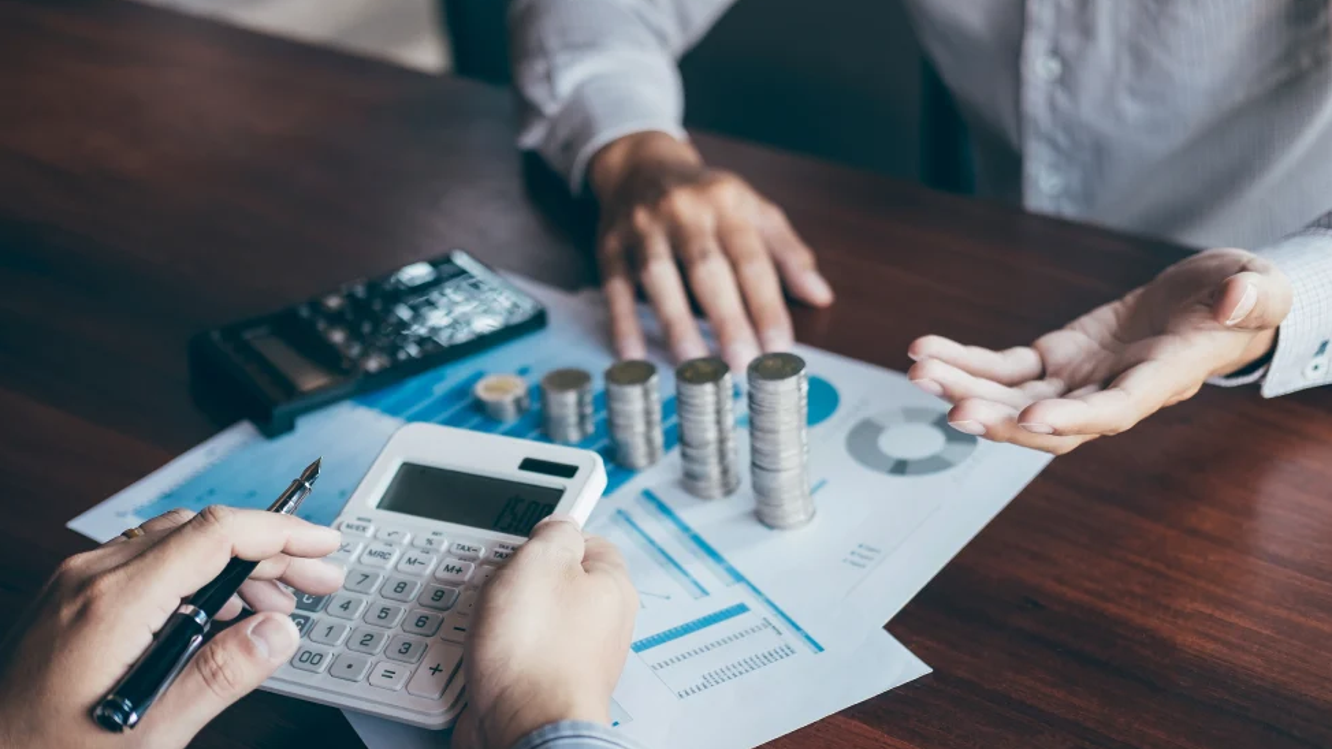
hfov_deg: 36.6
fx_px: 2013
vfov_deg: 21.1
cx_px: 682
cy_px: 441
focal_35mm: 57
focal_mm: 35
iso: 200
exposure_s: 1/125
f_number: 2
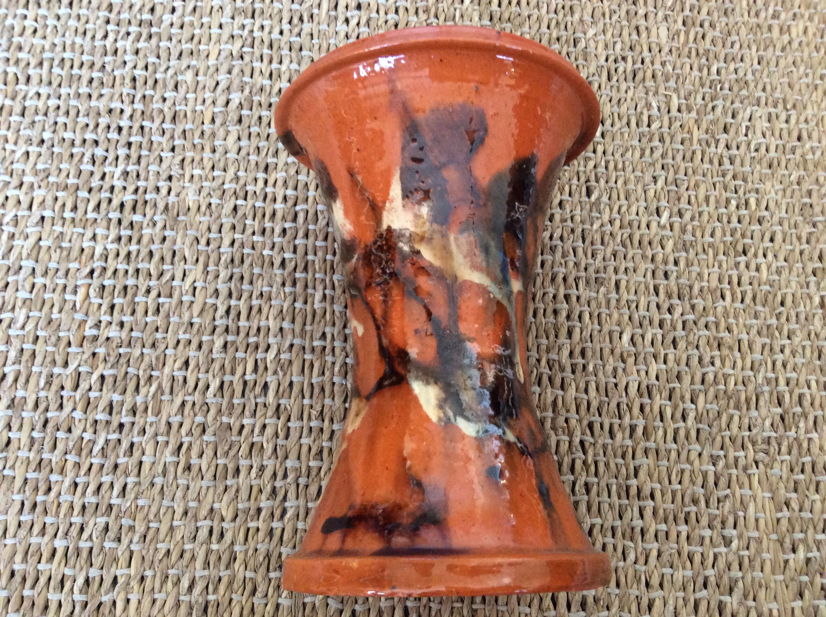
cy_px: 308
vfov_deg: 44.1
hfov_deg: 56.9
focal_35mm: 32
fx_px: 762
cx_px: 413
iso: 200
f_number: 2.4
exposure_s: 1/25
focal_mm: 3.3
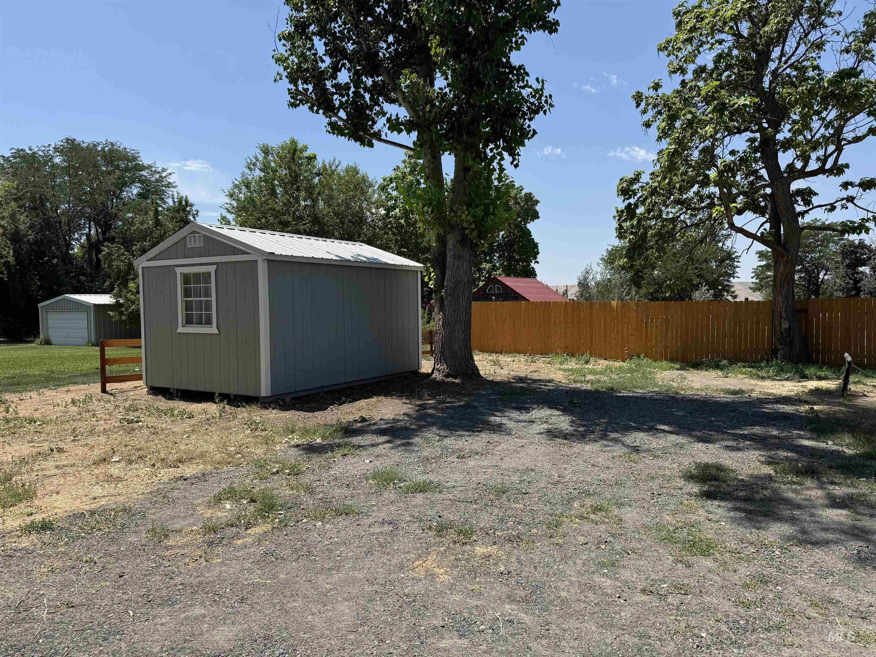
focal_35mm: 24
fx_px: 607
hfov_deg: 71.6
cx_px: 438
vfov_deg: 56.8
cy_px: 328
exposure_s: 1/4310
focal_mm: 6.76
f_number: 1.78
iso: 80
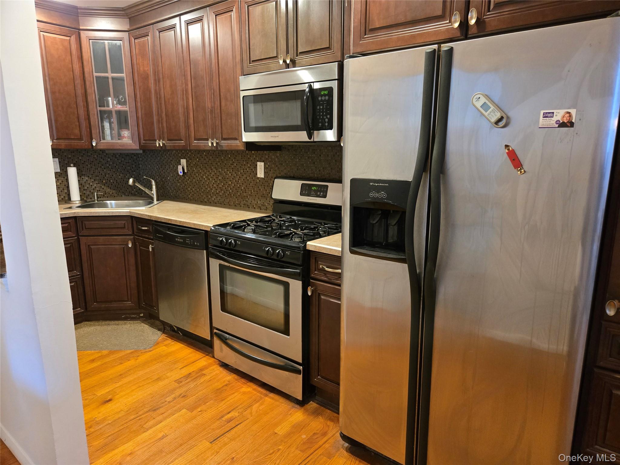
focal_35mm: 23
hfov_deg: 73.9
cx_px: 310
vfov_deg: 58.9
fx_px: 412
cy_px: 232
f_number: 1.8
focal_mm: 5.4
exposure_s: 1/60
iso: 800
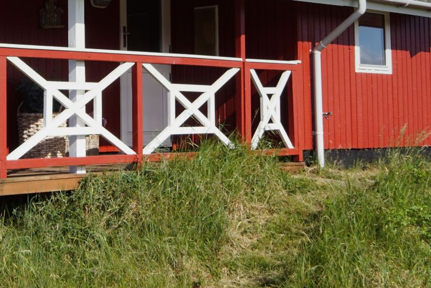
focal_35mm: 92
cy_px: 25
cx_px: 86
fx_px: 1101
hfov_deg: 21.9
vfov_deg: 14.7
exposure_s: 1/125
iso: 100
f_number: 10
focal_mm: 20
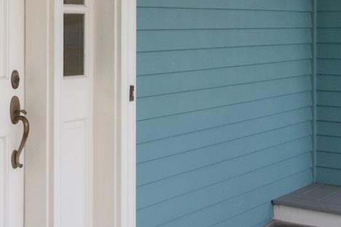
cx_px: 23
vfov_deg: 18.5
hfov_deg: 26.9
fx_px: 684
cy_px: 18
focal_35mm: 72
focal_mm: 11
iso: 500
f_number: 11
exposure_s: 1/125
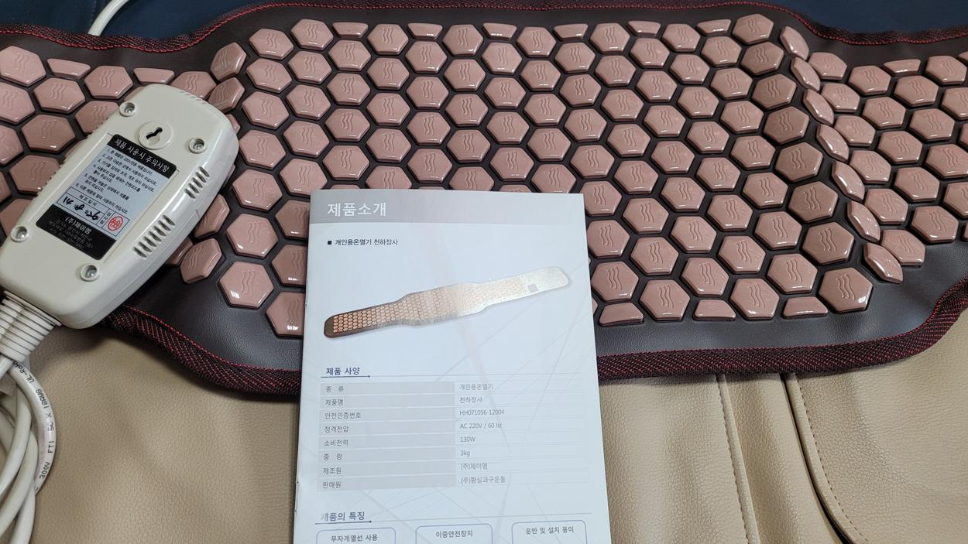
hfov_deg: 66.1
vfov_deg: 40.1
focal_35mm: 29
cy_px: 248
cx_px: 482
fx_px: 744
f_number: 1.8
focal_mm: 5.4
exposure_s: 1/120
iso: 200
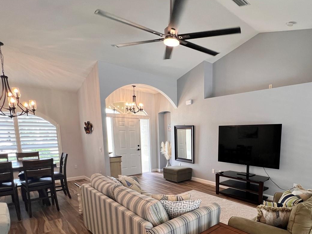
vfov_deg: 63.8
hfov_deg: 79.2
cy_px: 161
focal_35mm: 20
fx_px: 180
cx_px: 206
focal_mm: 1.57
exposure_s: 1/120
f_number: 1.8
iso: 200
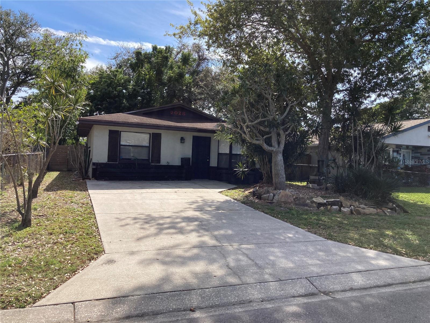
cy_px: 162
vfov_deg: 49.7
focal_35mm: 28
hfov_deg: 63.4
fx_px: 348
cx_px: 215
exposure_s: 1/1333
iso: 20
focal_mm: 3.99
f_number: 1.8
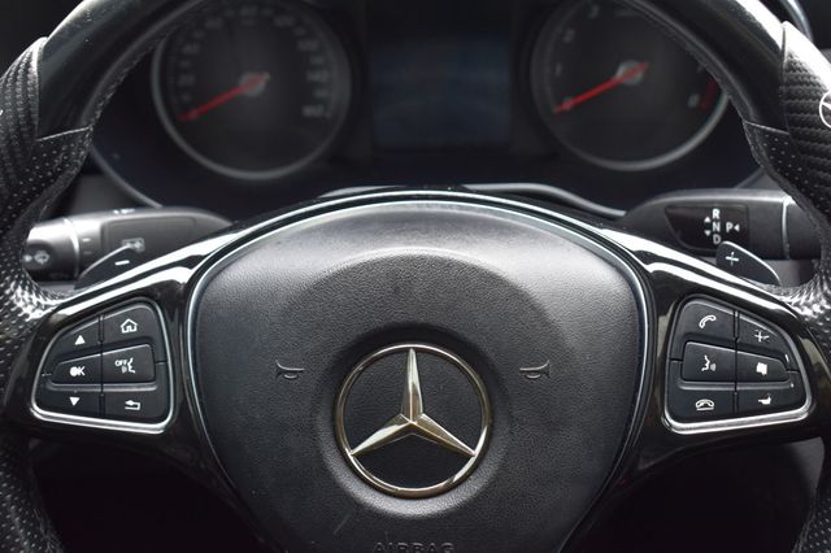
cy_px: 276
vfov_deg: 21.5
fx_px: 1453
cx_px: 416
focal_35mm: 63
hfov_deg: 31.9
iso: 400
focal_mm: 42
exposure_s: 1/20
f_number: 6.3
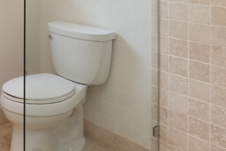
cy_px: -26
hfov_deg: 31.6
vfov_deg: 23.9
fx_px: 326
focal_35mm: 52
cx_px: -49
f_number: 13
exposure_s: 1/2.5
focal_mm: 16
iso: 125
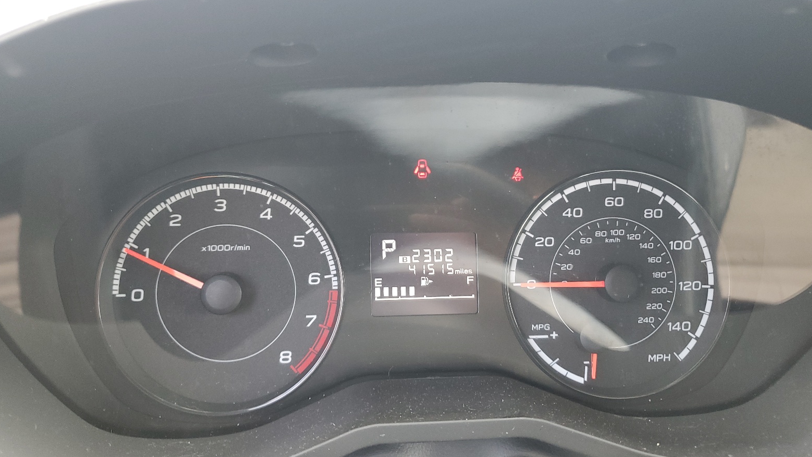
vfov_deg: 40.2
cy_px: 225
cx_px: 408
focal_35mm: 29
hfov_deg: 66.1
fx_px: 624
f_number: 1.5
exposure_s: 1/60.2
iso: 85
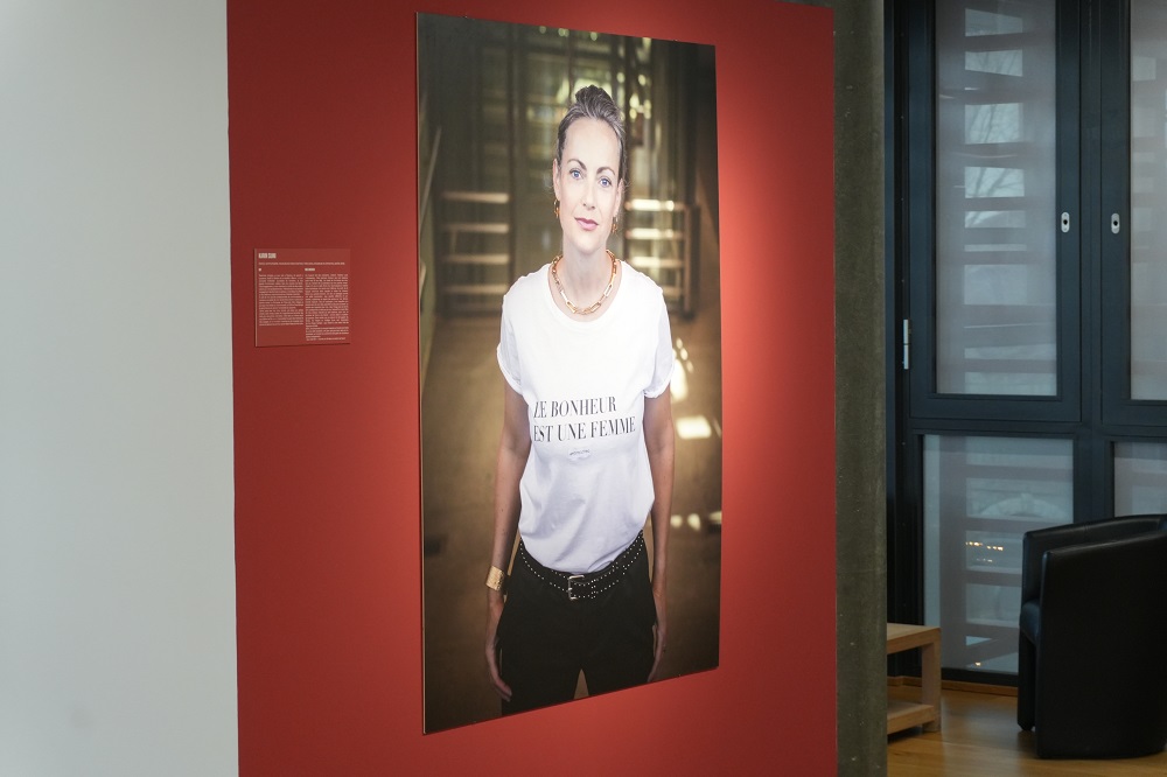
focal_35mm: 75
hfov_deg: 27.0
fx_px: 2430
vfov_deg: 18.2
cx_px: 584
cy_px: 388
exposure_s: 1/50
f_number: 5.6
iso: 1250
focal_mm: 50
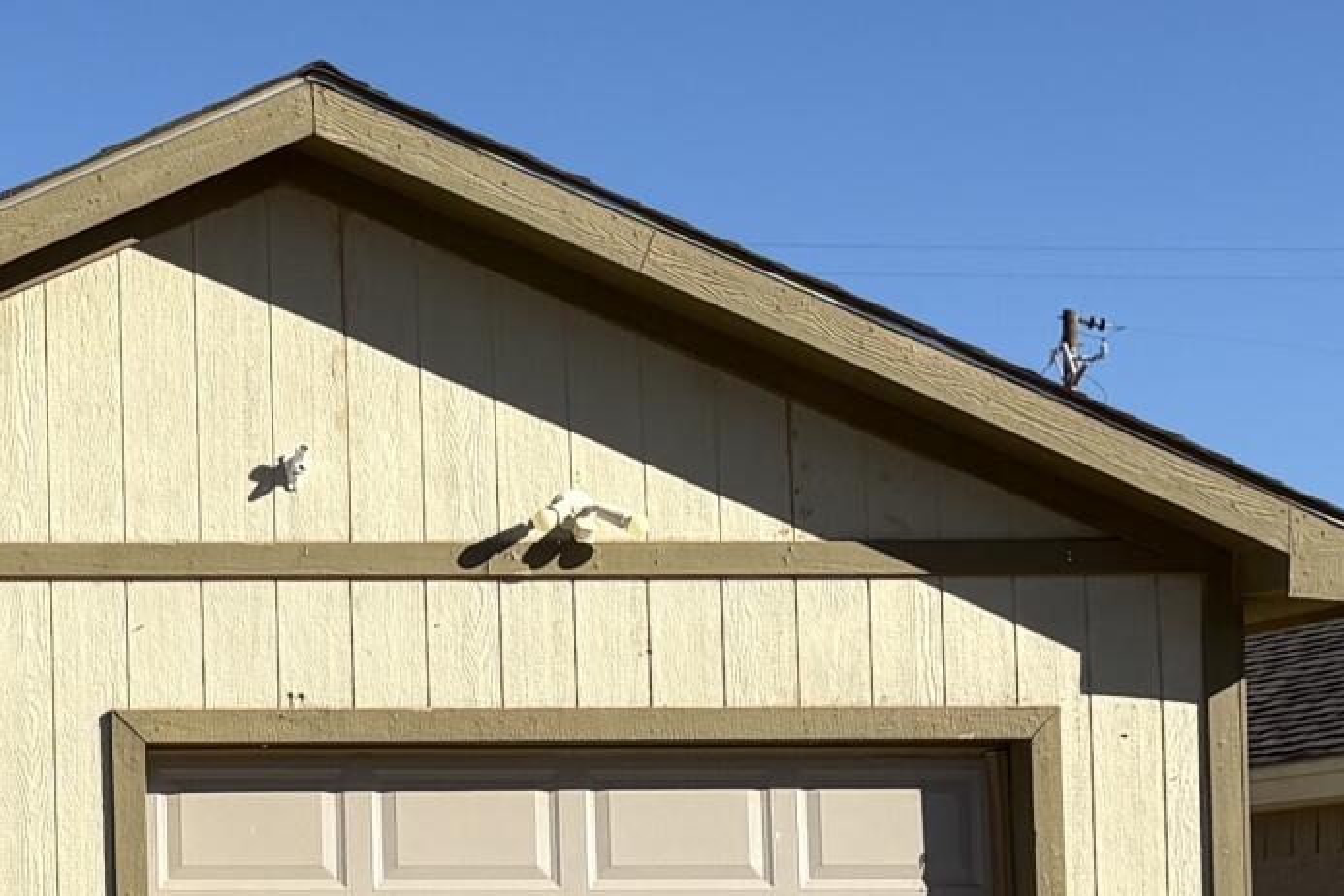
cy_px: 816
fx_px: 4368
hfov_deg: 16.5
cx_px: -396
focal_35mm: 117
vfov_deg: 11.6
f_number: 1.6
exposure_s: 1/4329
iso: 50
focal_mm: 5.96
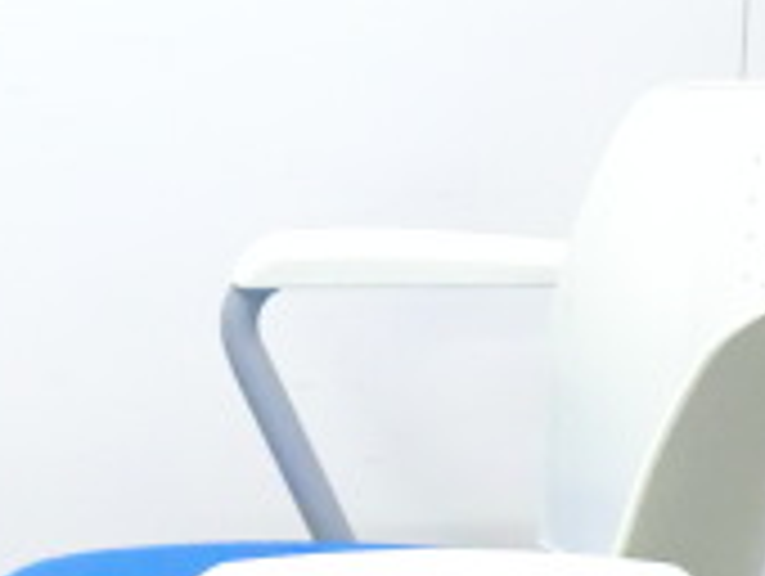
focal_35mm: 143
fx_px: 3165
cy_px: 648
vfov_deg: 10.3
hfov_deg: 13.8
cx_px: 292
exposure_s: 1/30
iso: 800
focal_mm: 6.9
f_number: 3.9
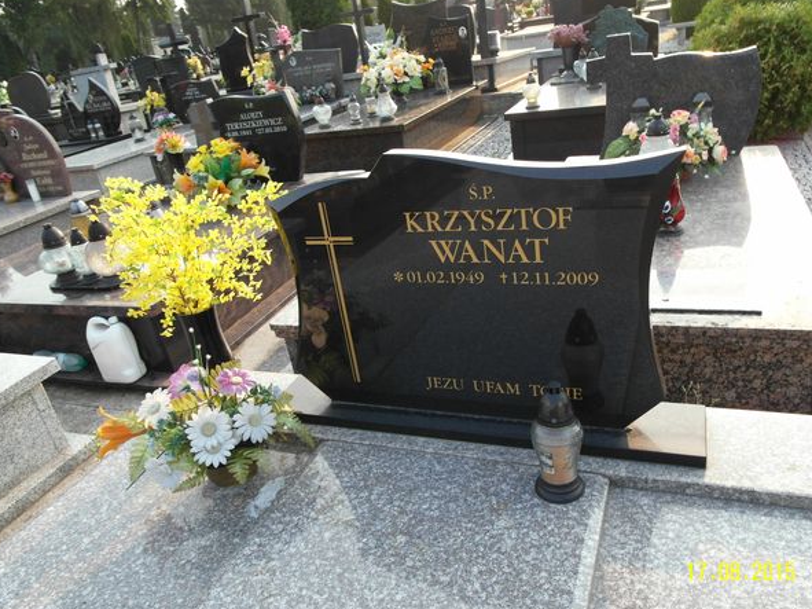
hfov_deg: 67.3
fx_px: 610
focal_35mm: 26
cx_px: 418
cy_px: 311
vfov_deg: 53.0
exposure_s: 1/125
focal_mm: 5.2
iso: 80
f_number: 3.4
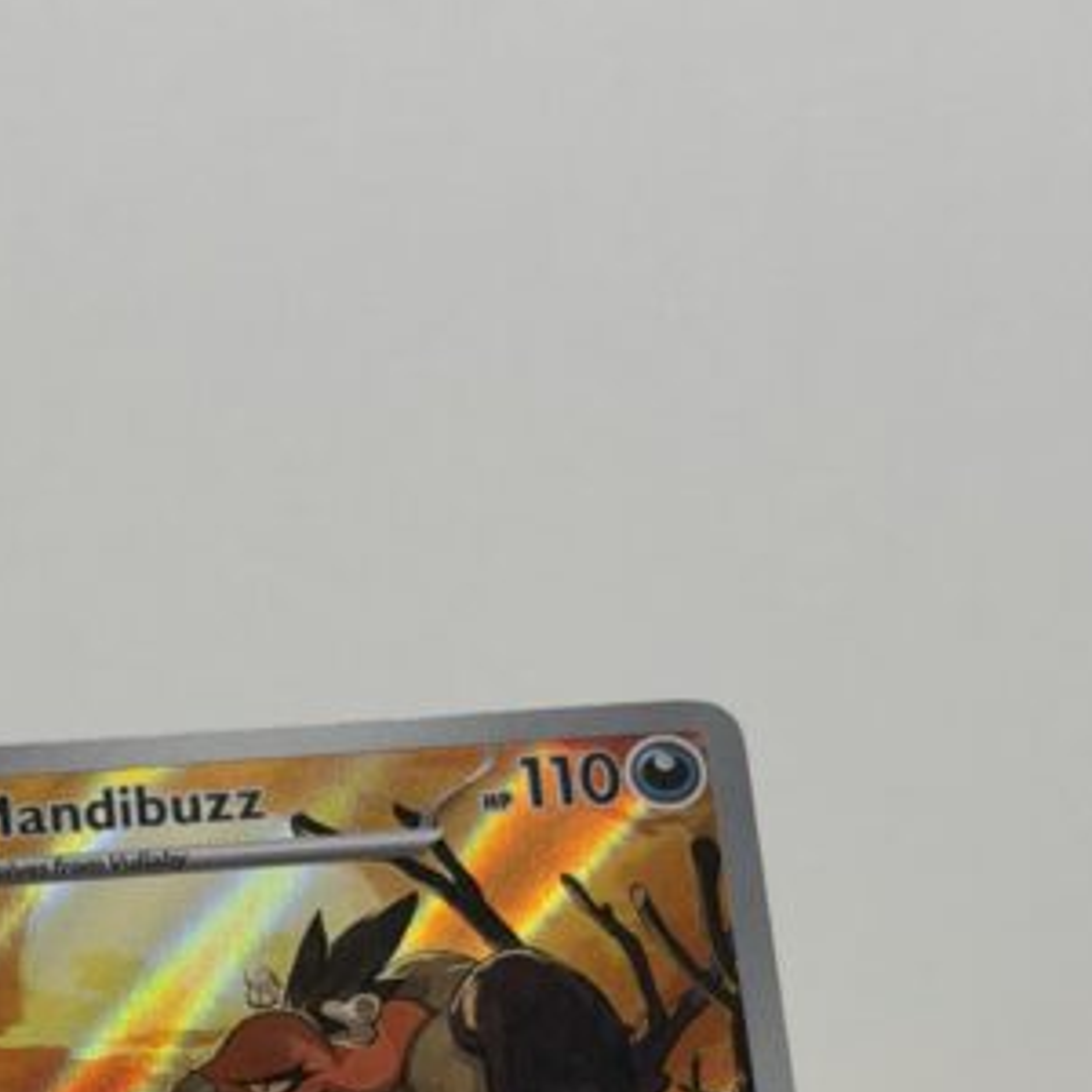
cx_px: 288
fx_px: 4033
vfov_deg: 14.8
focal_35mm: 113
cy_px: 1398
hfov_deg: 15.4
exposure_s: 1/119
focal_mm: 6.76
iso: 64
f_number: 1.78
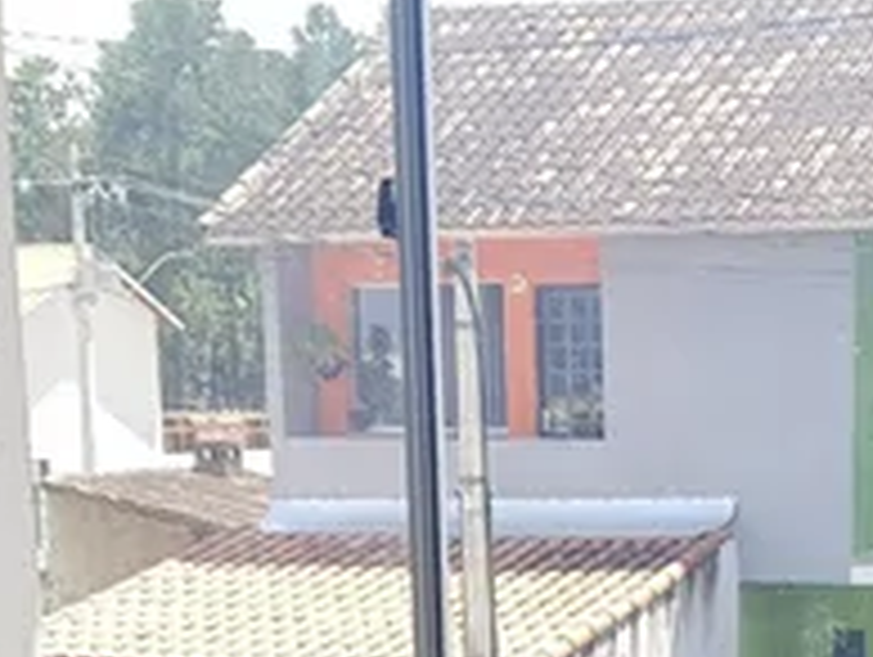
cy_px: 1224
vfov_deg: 12.5
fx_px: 2702
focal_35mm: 107
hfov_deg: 18.0
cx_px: 796
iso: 40
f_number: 1.7
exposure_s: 1/526
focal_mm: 4.2
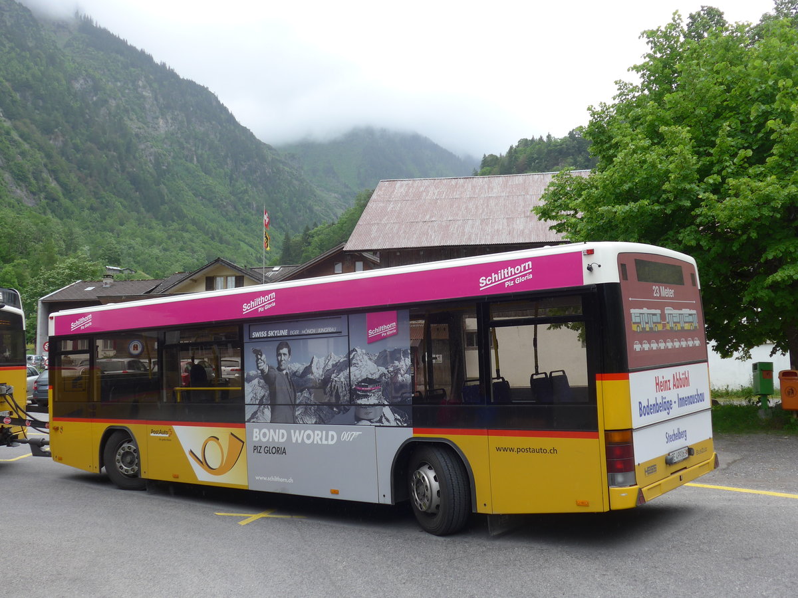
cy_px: 299
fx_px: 830
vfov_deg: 39.7
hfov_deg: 51.4
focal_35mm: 36
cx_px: 399
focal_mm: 7.5
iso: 80
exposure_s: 1/640
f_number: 2.8
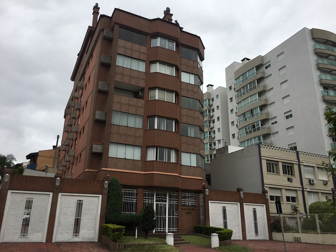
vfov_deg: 48.2
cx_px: 168
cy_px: 126
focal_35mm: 29
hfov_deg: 61.7
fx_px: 281
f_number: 2.2
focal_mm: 4.15
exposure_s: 1/574
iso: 25
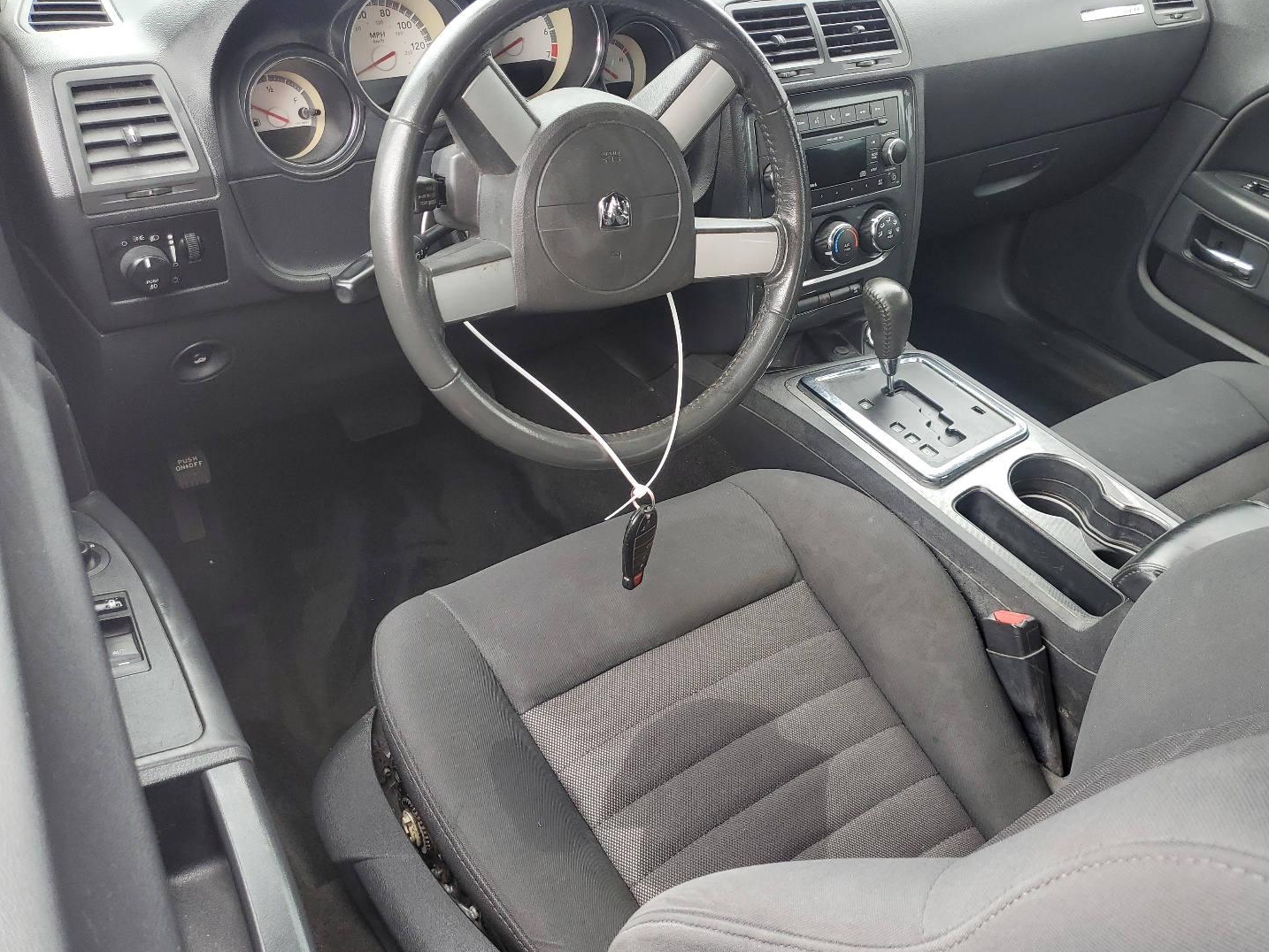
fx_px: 1063
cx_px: 706
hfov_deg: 61.5
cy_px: 455
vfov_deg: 48.2
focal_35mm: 29
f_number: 1.5
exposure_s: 1/172
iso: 50
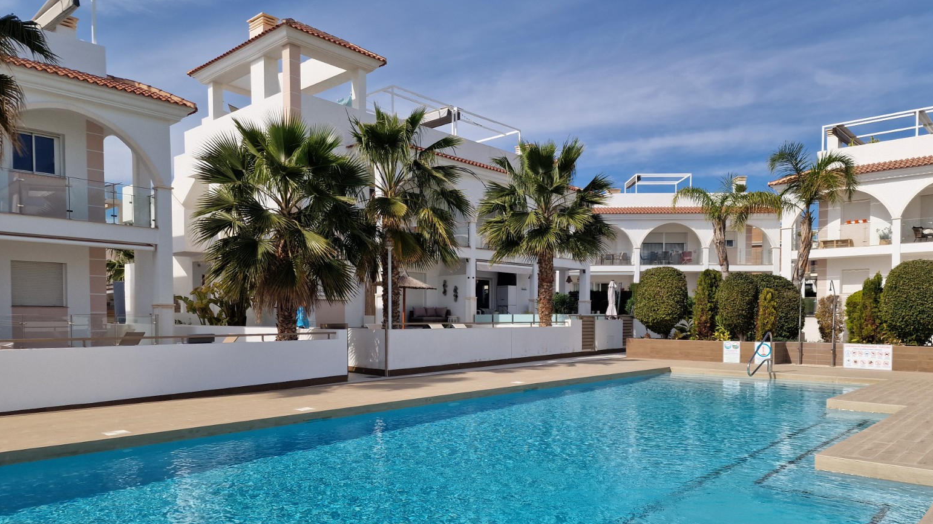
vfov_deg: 43.9
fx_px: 643
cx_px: 463
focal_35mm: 26
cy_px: 338
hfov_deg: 71.9
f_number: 1.8
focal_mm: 6.4
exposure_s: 1/1980
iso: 50
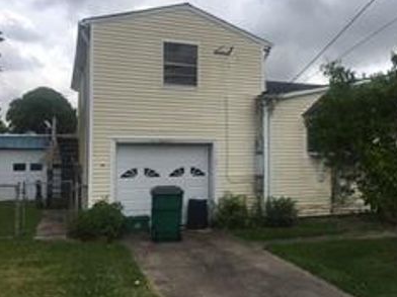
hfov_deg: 49.6
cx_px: 250
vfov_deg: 38.6
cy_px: 139
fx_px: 424
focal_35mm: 37
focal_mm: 4.15
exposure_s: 1/1709
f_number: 2.2
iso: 25
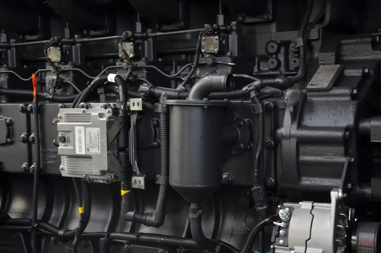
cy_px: 126
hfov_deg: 35.1
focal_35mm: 57
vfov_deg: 23.7
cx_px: 190
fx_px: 602
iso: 400
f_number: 4.5
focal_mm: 38
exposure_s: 1/30
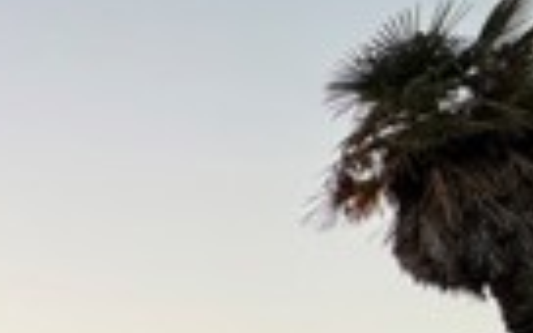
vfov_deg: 16.1
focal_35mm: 70
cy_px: 572
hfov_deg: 16.2
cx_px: -682
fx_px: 1017
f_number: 2.2
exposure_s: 1/171
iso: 40
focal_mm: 2.22
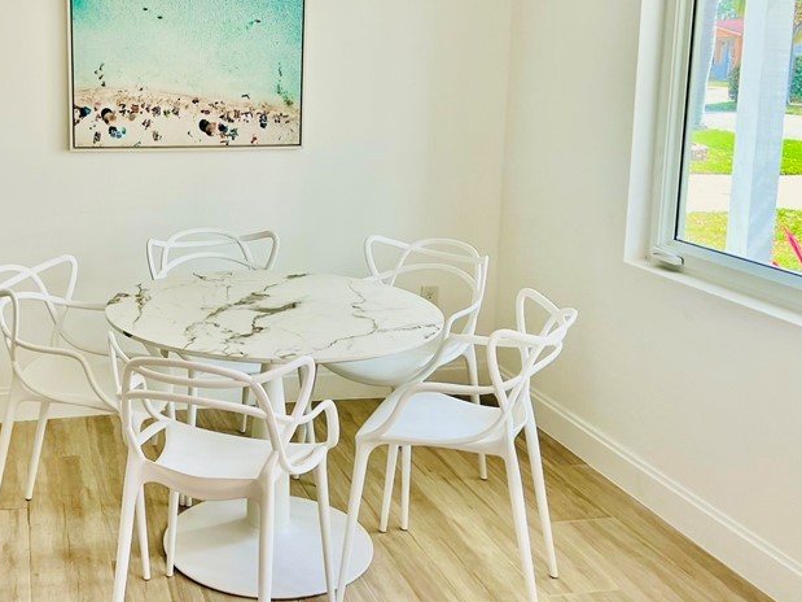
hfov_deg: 42.3
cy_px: 184
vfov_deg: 33.2
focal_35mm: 43
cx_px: 188
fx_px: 996
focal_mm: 5.7
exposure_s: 1/197
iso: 50
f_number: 1.5
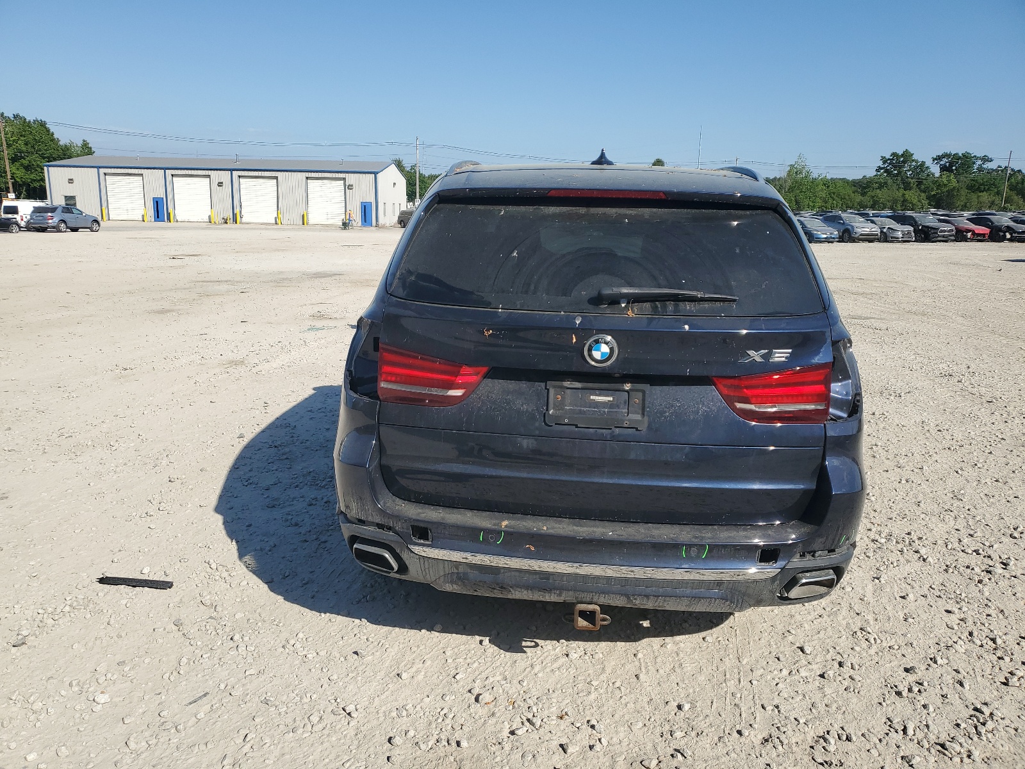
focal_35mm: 26
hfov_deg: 67.3
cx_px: 512
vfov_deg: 53.1
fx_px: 770
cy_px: 384
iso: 50
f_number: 1.5
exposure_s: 1/3333
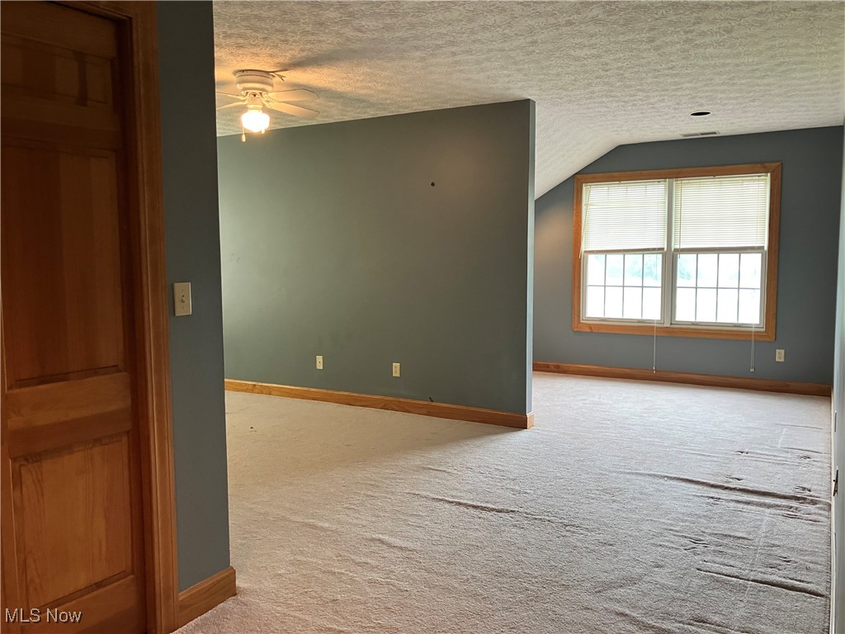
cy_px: 317
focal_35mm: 28
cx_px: 422
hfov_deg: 63.4
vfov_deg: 49.7
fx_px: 683
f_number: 1.8
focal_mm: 3.99
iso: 160
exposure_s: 1/60
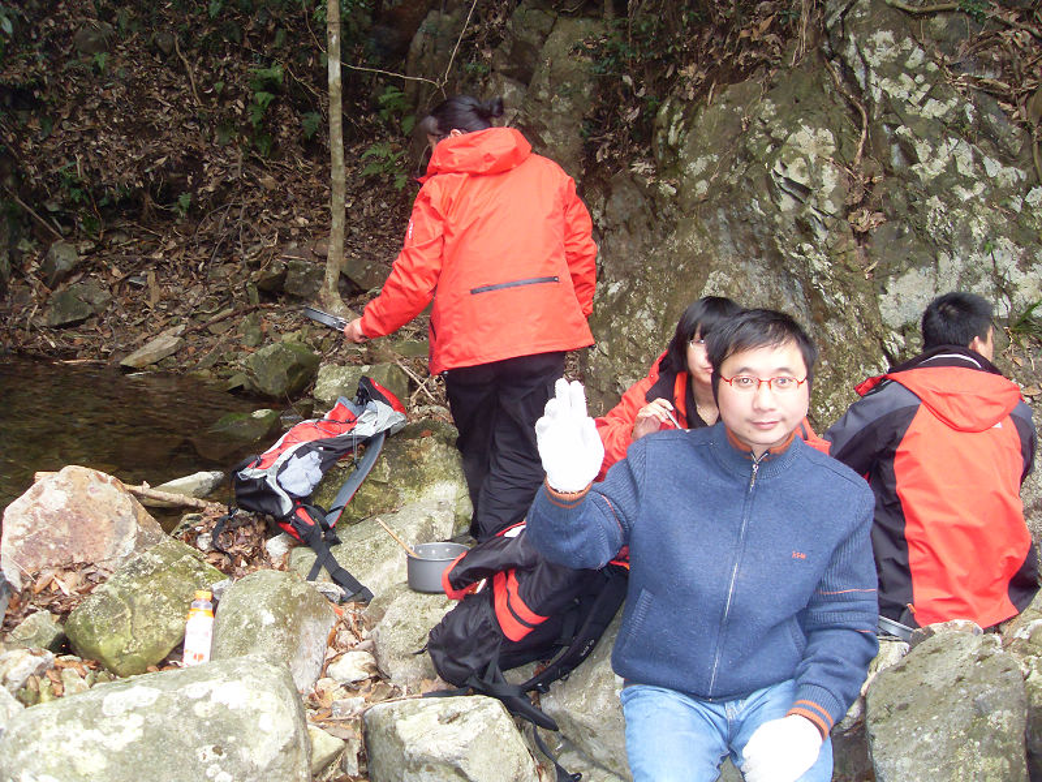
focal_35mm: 37
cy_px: 391
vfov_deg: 38.7
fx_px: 1114
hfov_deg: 50.1
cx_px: 521
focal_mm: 6.3
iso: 160
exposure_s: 1/45
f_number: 2.8
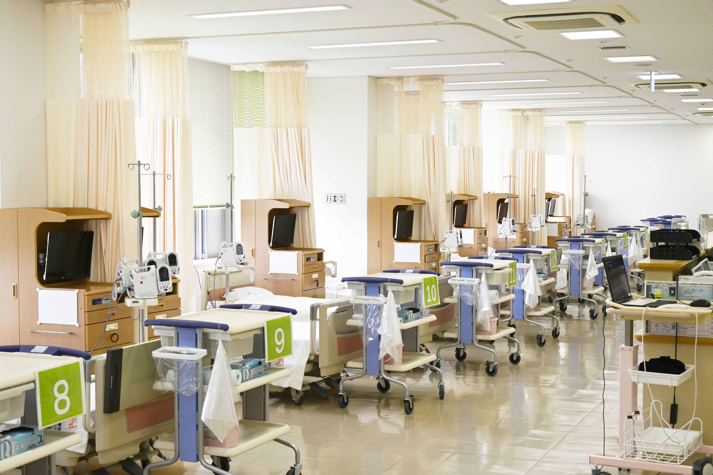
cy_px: 238
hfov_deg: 37.5
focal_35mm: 53
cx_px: 356
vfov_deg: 25.5
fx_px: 1049
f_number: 9
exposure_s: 1/320
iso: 1600
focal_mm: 53
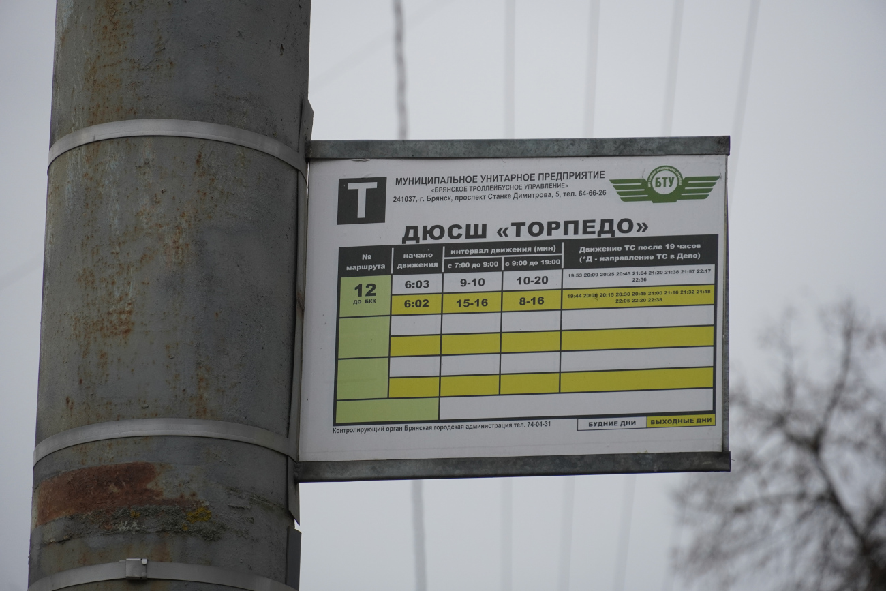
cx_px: 443
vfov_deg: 7.6
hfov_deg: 11.3
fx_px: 4467
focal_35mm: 182
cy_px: 296
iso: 500
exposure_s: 1/200
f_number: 5.6
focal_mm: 121
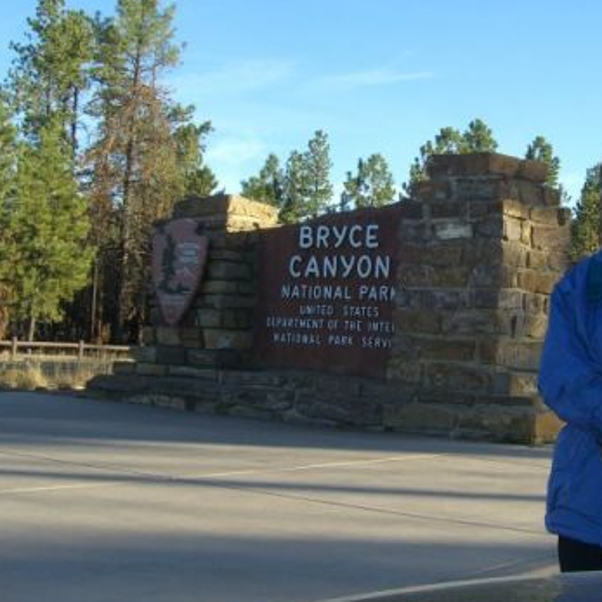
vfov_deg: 27.7
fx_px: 1220
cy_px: 265
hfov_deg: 27.4
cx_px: 434
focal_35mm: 62
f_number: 4.3
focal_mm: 6.2
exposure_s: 1/200
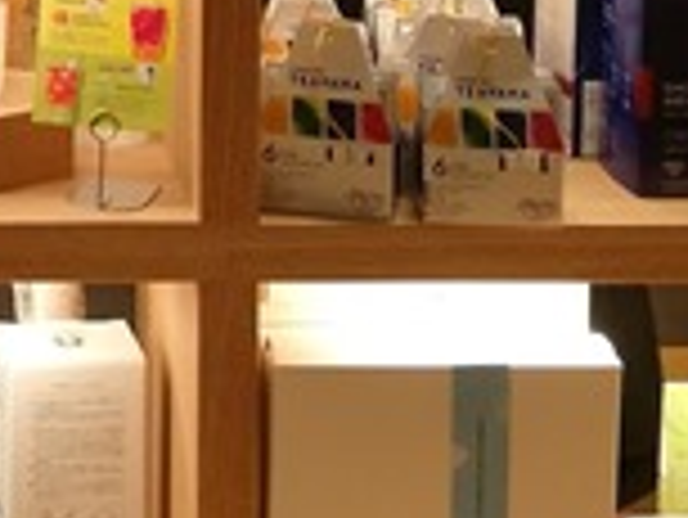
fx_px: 2526
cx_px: -130
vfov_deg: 10.9
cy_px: -441
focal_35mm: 127
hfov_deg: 15.0
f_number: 2.2
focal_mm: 4.5
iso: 200
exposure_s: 1/33.3
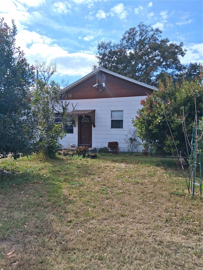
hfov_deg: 53.1
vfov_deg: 67.3
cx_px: 102
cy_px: 135
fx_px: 203
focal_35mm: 26
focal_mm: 3.98
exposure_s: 1/943
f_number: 1.8
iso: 25
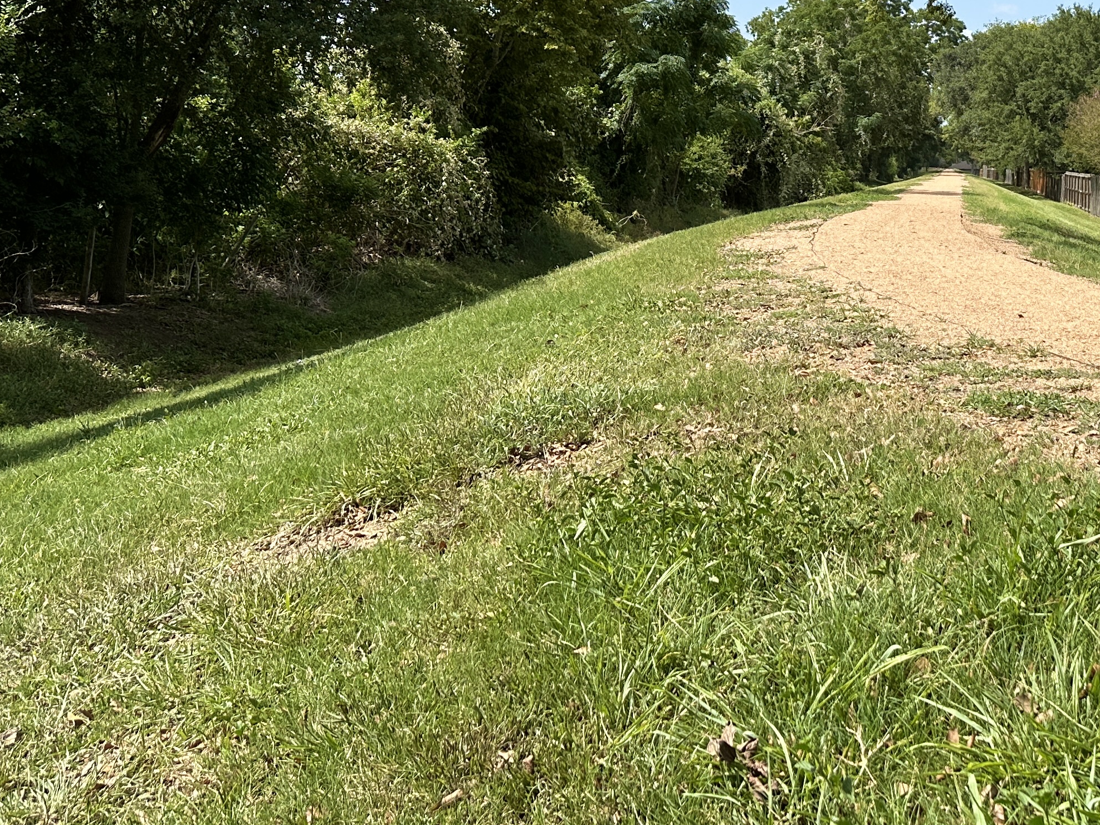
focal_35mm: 49
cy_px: 97
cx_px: 943
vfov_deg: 28.6
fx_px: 1557
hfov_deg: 37.0
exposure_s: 1/3597
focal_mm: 6.86
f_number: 1.78
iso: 80
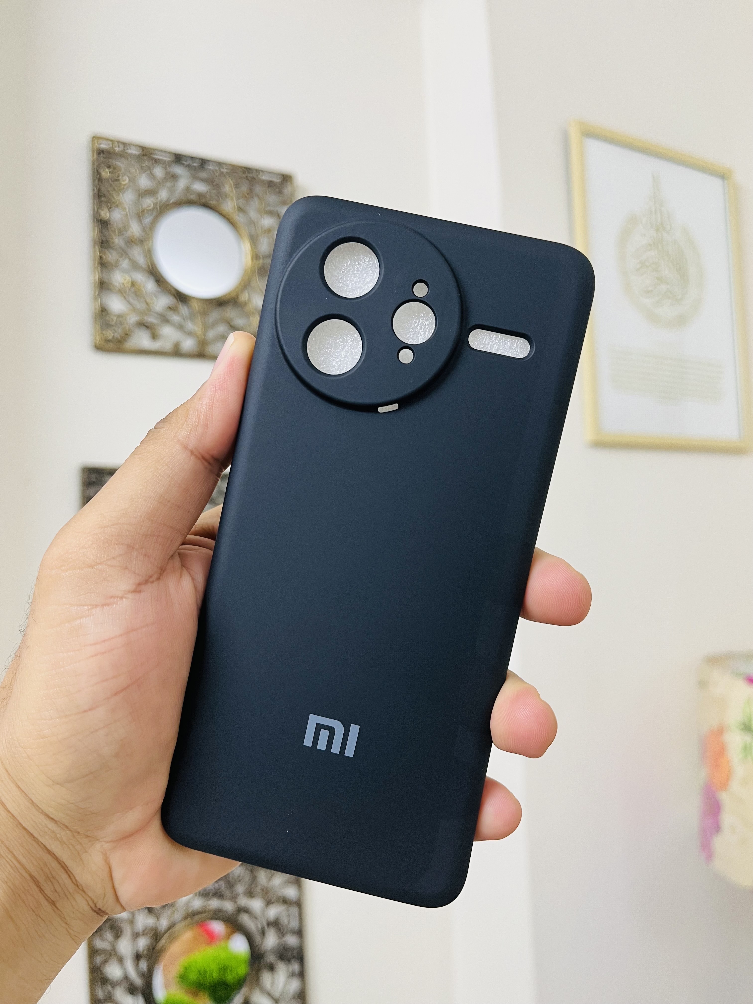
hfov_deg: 53.1
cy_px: 502
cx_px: 376
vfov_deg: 67.3
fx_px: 754
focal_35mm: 26
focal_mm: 5.1
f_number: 1.6
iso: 125
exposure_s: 1/50
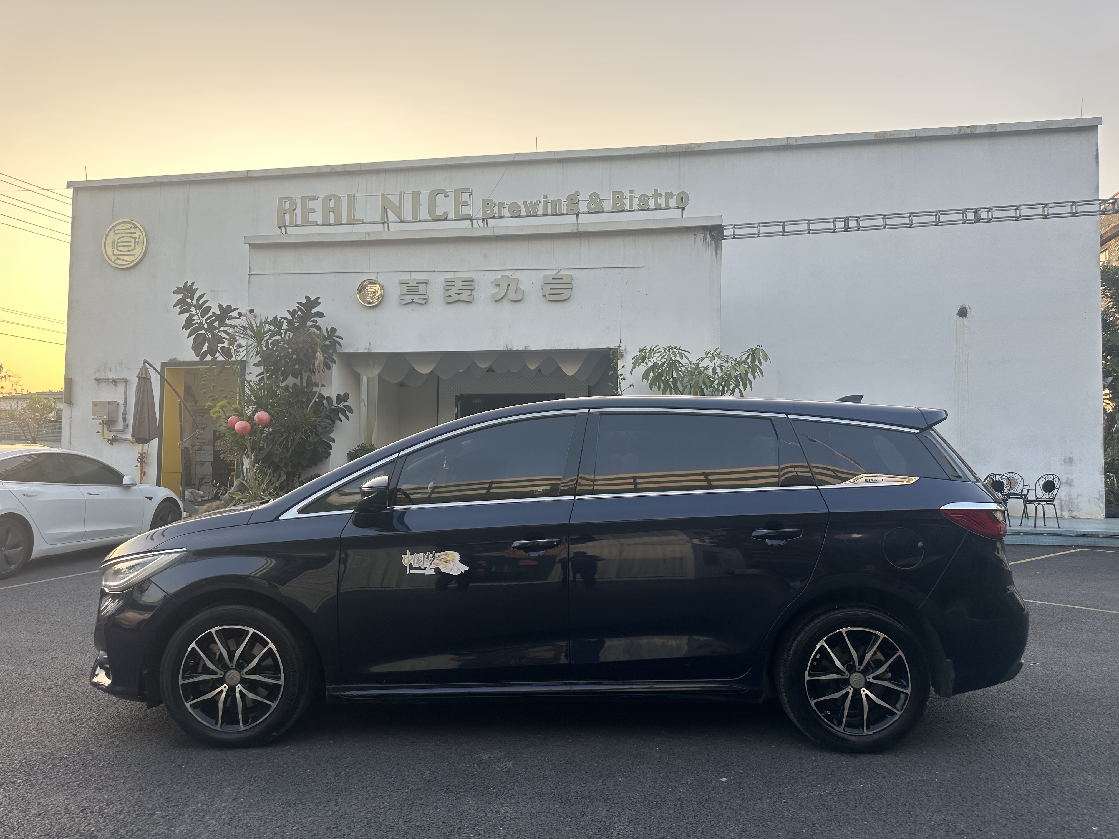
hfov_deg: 71.6
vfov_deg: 56.8
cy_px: 420
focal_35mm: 24
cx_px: 560
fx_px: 776
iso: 80
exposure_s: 1/464
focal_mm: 6.86
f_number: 1.78
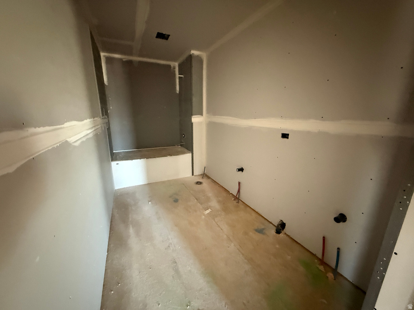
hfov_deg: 102.1
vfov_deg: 85.7
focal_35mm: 14
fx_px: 167
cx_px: 207
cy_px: 155
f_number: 2.2
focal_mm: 2.22
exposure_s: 1/40
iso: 1600
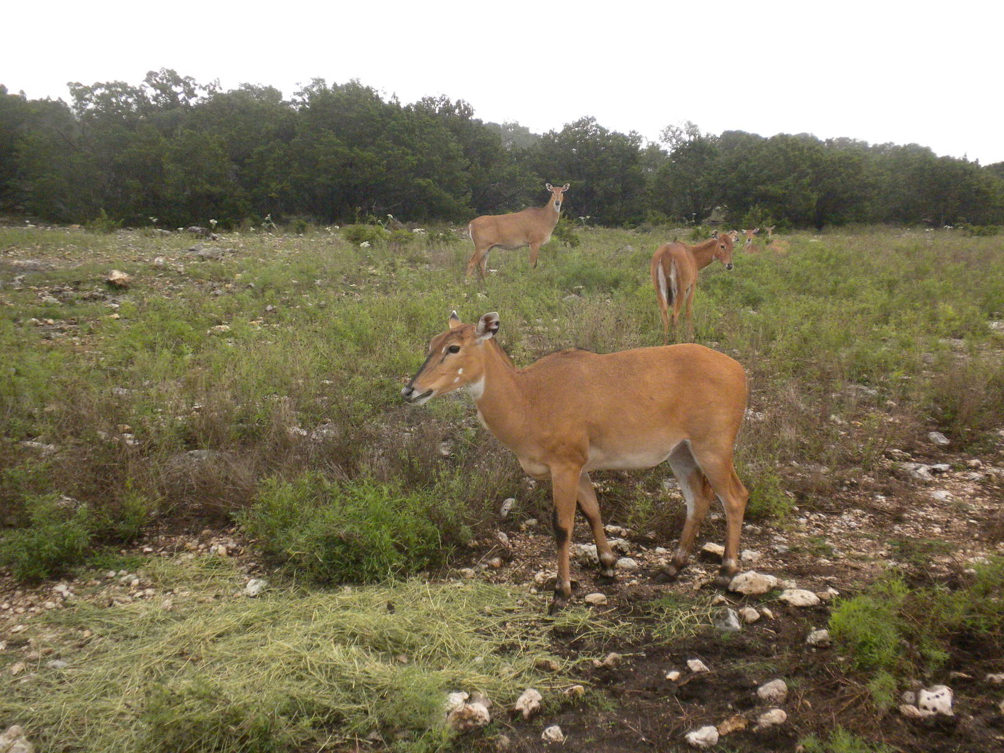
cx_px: 502
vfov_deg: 38.7
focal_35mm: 37
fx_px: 1073
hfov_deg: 50.1
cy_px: 376
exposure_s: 1/1449
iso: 388
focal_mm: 6.6
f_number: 3.5
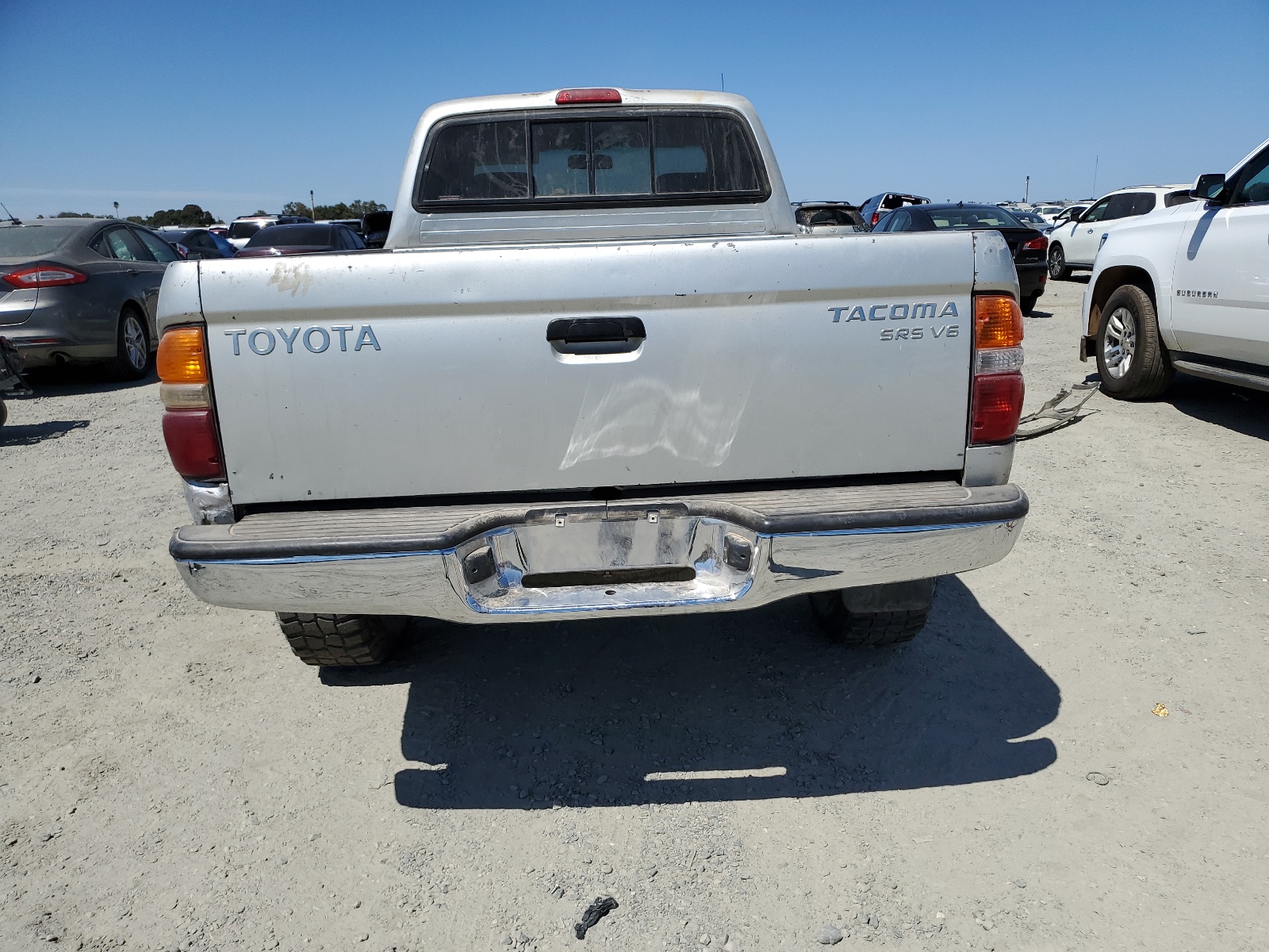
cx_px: 634
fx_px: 953
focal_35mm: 26
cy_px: 476
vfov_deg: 53.1
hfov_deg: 67.3
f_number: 1.5
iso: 50
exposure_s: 1/10000
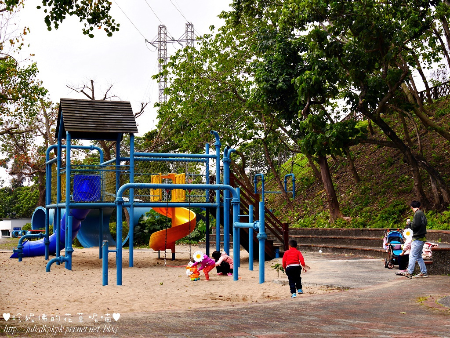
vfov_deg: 24.4
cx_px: 225
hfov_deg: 32.2
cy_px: 169
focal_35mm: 60
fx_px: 780
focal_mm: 30
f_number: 7.1
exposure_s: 1/320
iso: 200
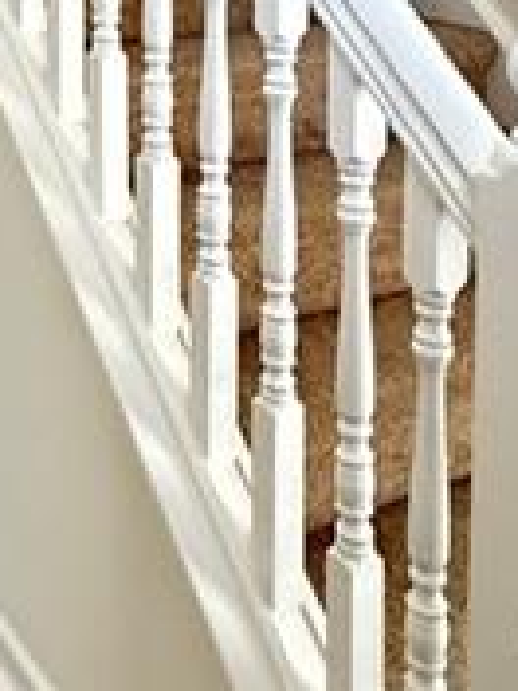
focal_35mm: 61
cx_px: 31
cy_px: -157
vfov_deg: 27.5
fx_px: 1217
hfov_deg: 23.3
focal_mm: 2.22
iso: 800
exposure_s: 1/60
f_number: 2.2
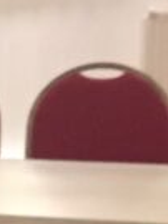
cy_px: 212
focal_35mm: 220
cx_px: -469
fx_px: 1426
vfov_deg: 9.0
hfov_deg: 5.9
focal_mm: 4.15
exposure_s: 1/33
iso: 250
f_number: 2.2
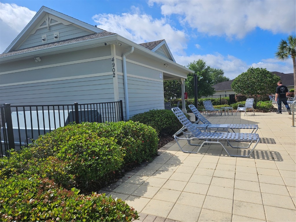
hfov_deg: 73.9
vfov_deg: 58.9
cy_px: 111
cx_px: 148
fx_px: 197
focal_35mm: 23
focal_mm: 5.4
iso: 25
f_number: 1.8
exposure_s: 1/3291
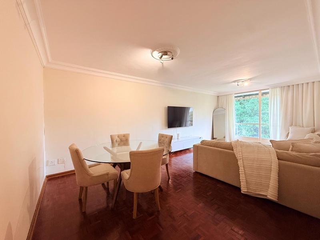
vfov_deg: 85.7
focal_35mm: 14
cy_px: 120
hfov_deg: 102.1
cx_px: 160
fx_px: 129
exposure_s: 1/50
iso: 200
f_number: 2.2
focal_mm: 2.22
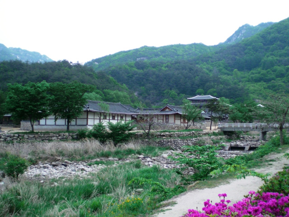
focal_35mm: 38
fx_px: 317
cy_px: 108
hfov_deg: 49.0
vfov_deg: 37.7
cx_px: 144
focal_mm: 6.3
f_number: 3.1
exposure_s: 1/125
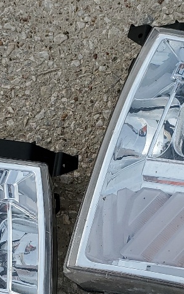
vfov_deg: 21.8
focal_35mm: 94
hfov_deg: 13.9
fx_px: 754
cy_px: 234
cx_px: 84
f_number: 1.5
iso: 50
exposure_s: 1/1250
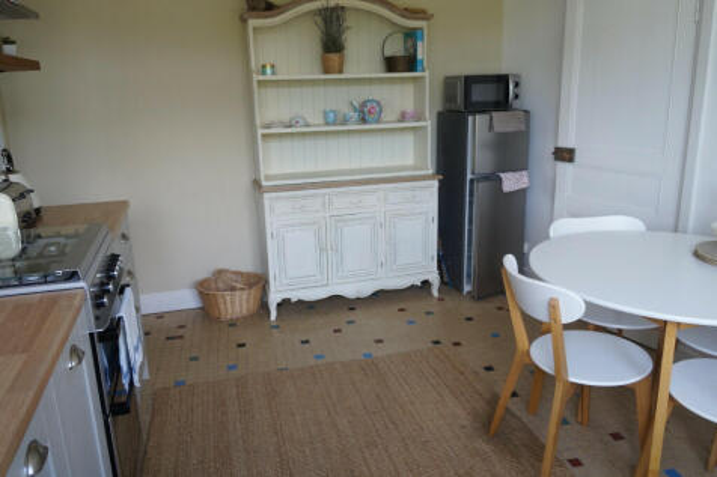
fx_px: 538
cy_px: 238
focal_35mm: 27
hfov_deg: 67.4
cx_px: 358
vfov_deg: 47.9
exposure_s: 1/60
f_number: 4
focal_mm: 18
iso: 200
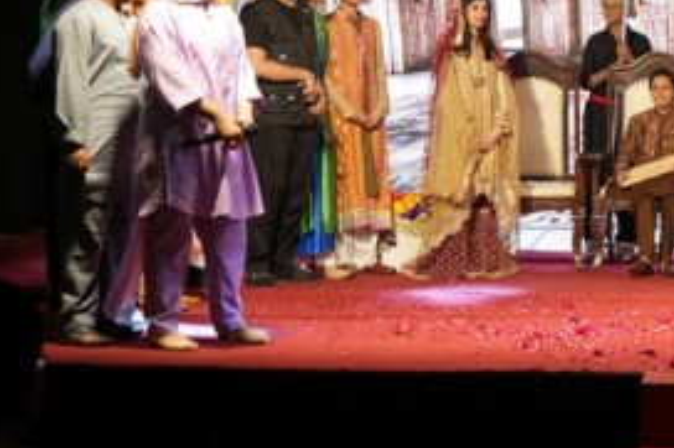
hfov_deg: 19.1
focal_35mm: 103
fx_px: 1927
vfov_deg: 13.2
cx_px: 719
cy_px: 90
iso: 1000
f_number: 4
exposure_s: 1/100
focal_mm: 47
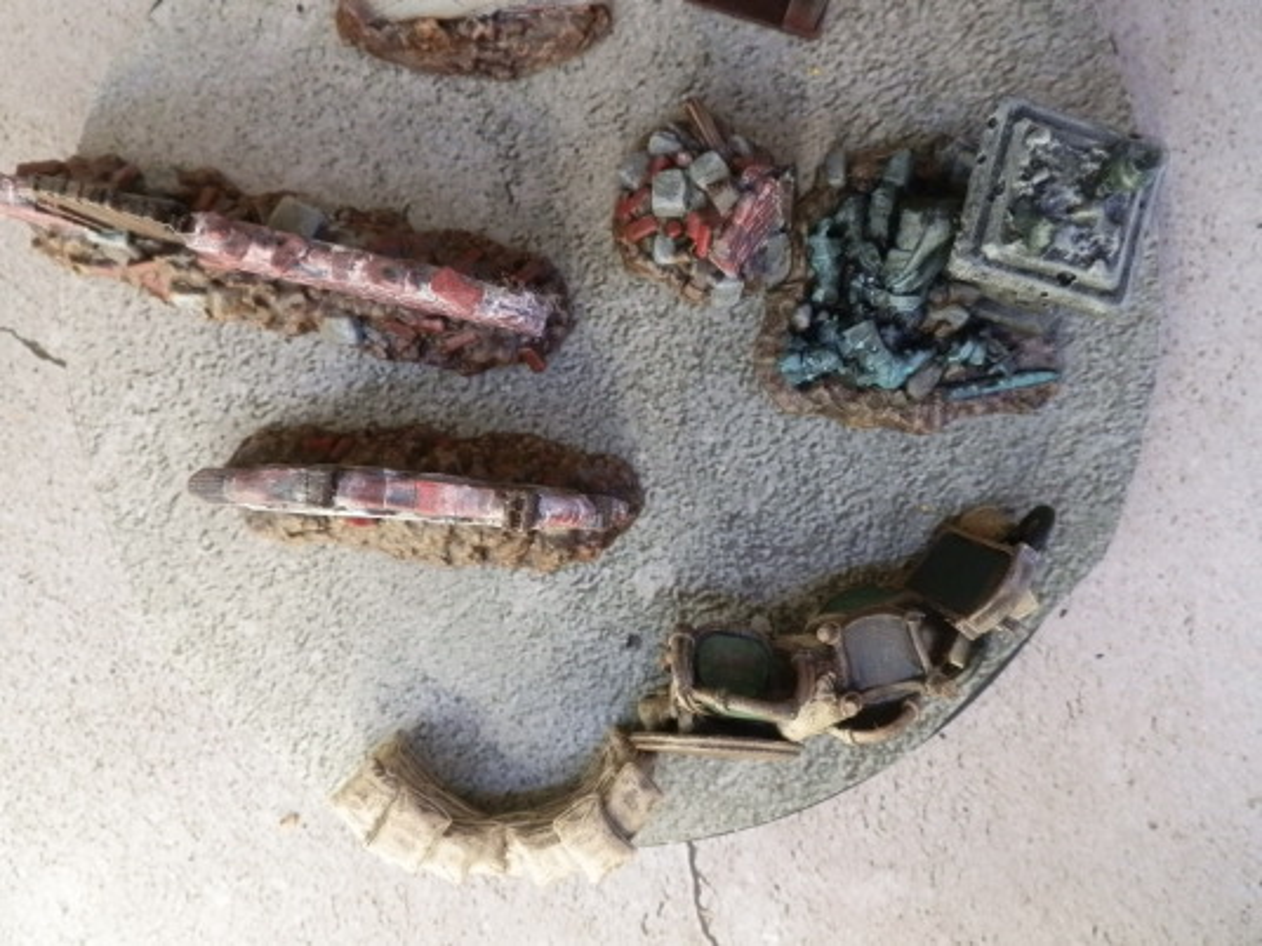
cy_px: 473
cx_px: 631
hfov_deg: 63.4
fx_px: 1021
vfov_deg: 49.7
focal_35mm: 28
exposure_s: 1/80
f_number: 3.1
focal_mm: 5
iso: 400
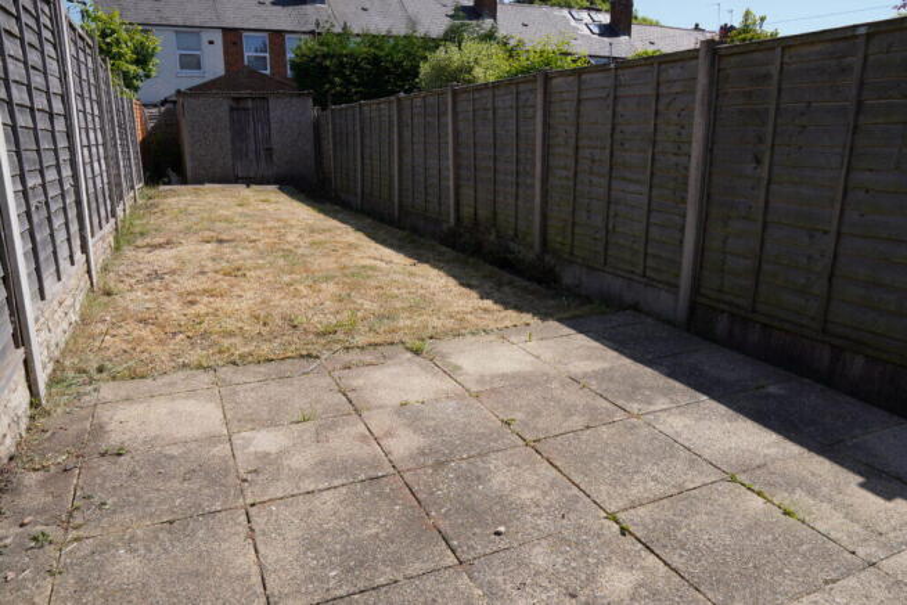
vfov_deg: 53.2
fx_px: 605
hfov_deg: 73.7
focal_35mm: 24
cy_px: 302
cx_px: 454
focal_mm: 16
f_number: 10
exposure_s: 1/160
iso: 100
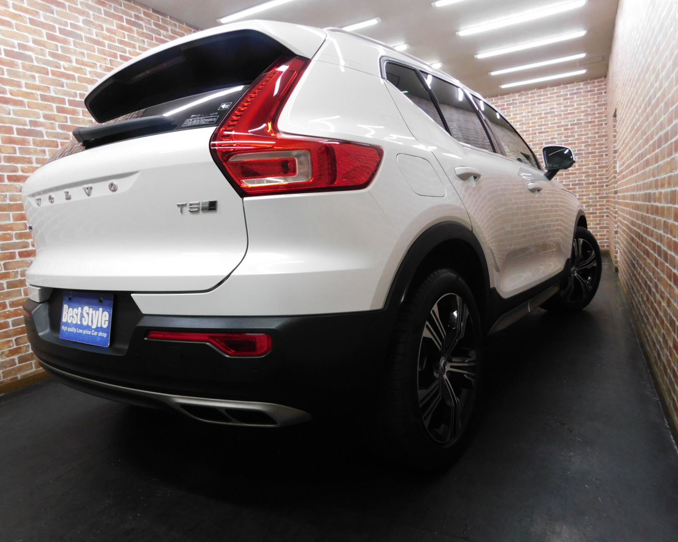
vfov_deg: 58.8
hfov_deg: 70.2
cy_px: 271
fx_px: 481
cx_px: 321
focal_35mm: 24
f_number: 3
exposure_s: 1/30
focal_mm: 4
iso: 280
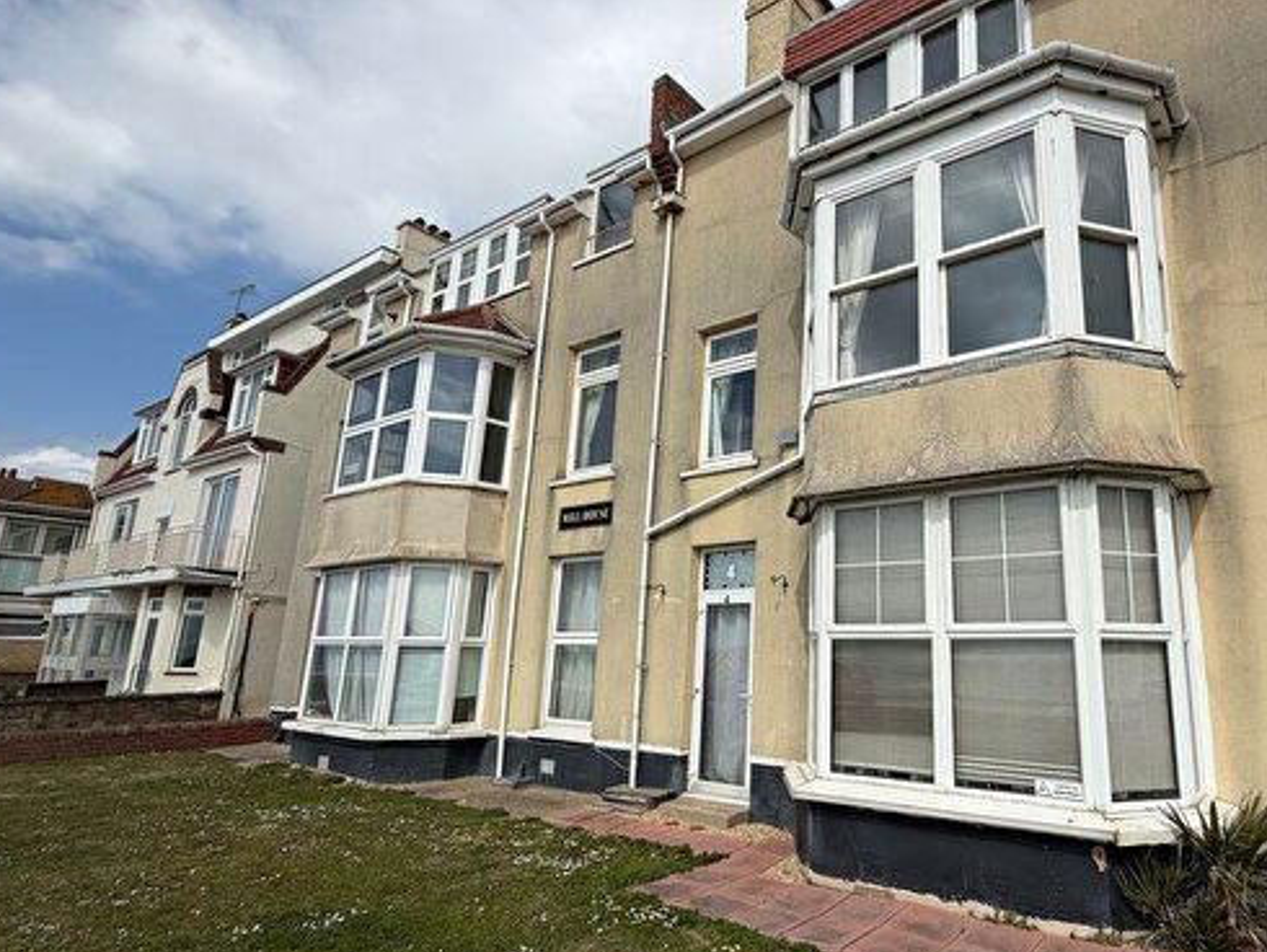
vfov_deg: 66.0
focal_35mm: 20
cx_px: 830
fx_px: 732
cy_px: 490
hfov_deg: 79.4
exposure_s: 1/1431
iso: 20
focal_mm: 2.22
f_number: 2.2
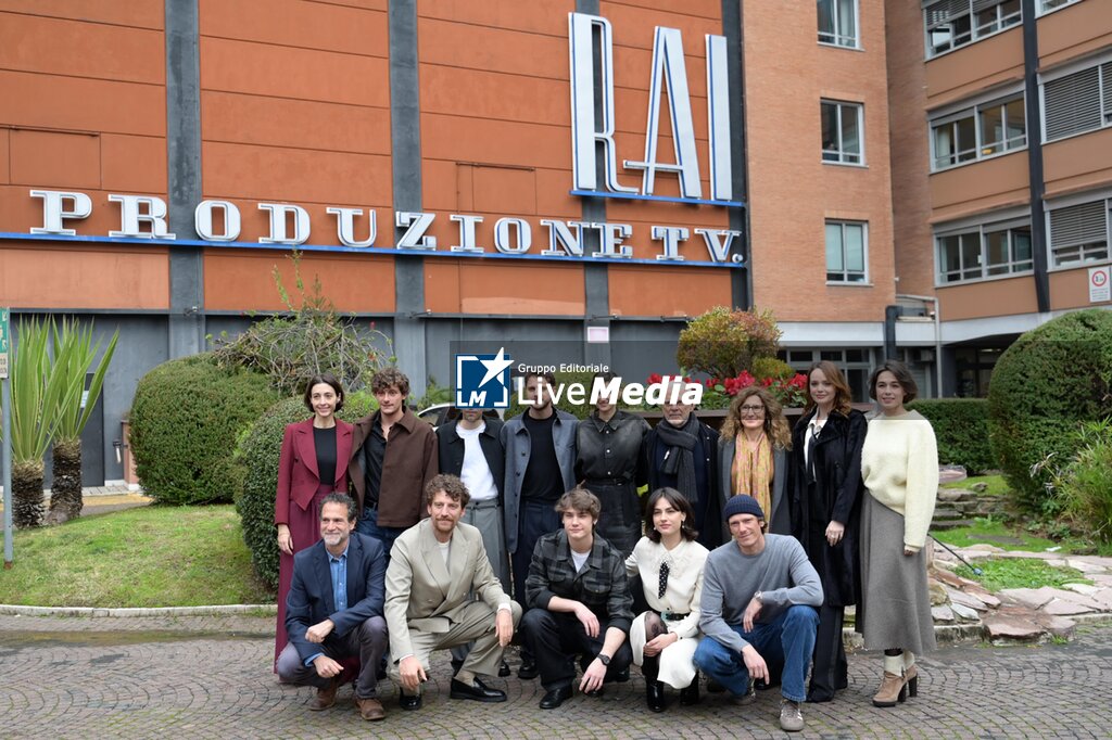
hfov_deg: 58.7
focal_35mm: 32
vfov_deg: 41.1
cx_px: 556
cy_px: 370
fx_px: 988
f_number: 3.5
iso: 320
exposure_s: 1/400
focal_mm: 32
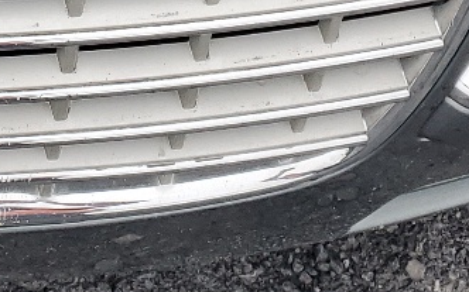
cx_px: -44
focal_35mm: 133
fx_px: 1699
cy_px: -488
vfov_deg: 8.6
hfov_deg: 15.3
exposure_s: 1/120
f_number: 1.5
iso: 52
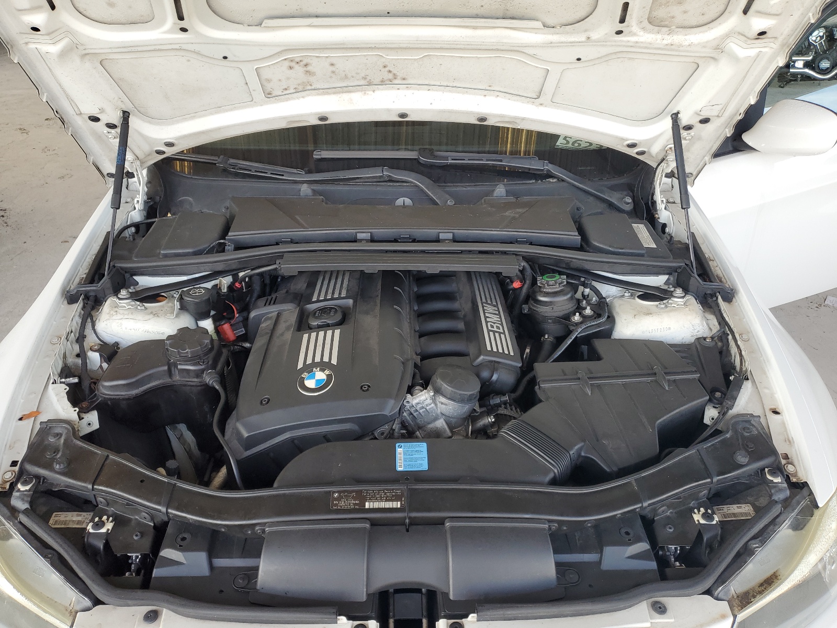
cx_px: 418
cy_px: 314
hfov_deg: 67.3
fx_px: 629
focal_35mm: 26
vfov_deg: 53.1
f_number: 1.5
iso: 50
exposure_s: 1/196
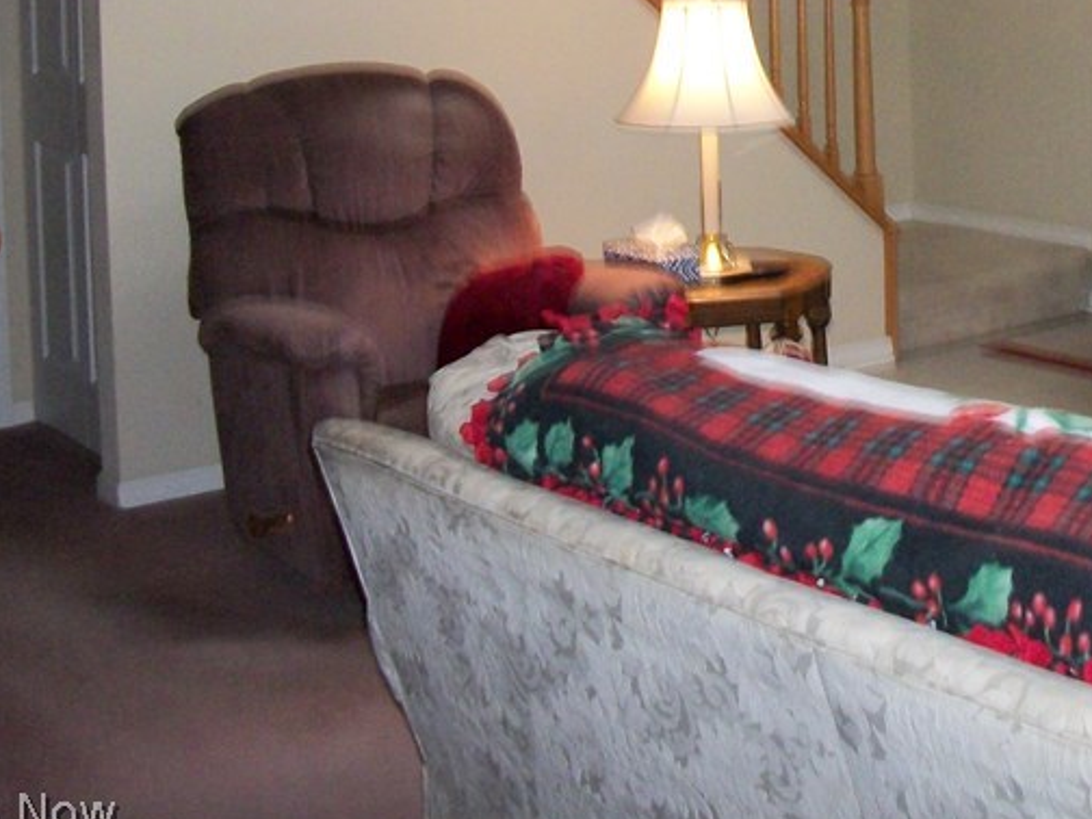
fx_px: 2050
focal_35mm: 65
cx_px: 1001
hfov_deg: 28.6
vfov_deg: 21.8
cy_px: 15
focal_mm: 5.7
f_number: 2.9
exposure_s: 1/30
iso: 250
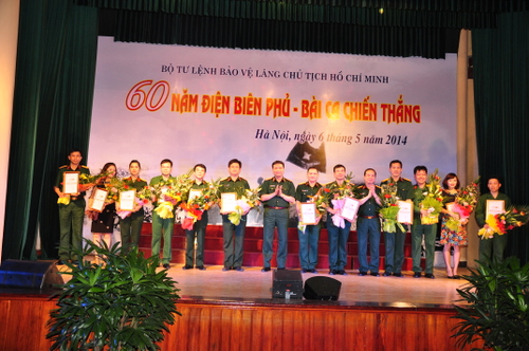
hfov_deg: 57.3
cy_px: 176
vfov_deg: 39.9
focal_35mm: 33
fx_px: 484
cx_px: 264
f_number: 5
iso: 400
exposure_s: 1/160
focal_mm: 22
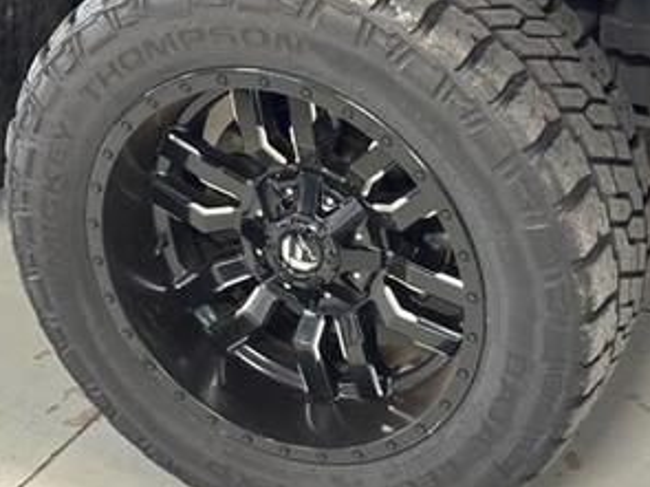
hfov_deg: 23.8
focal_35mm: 82
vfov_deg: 18.0
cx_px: 342
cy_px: 256
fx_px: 1539
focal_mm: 6.76
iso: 400
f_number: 1.78
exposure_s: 1/40
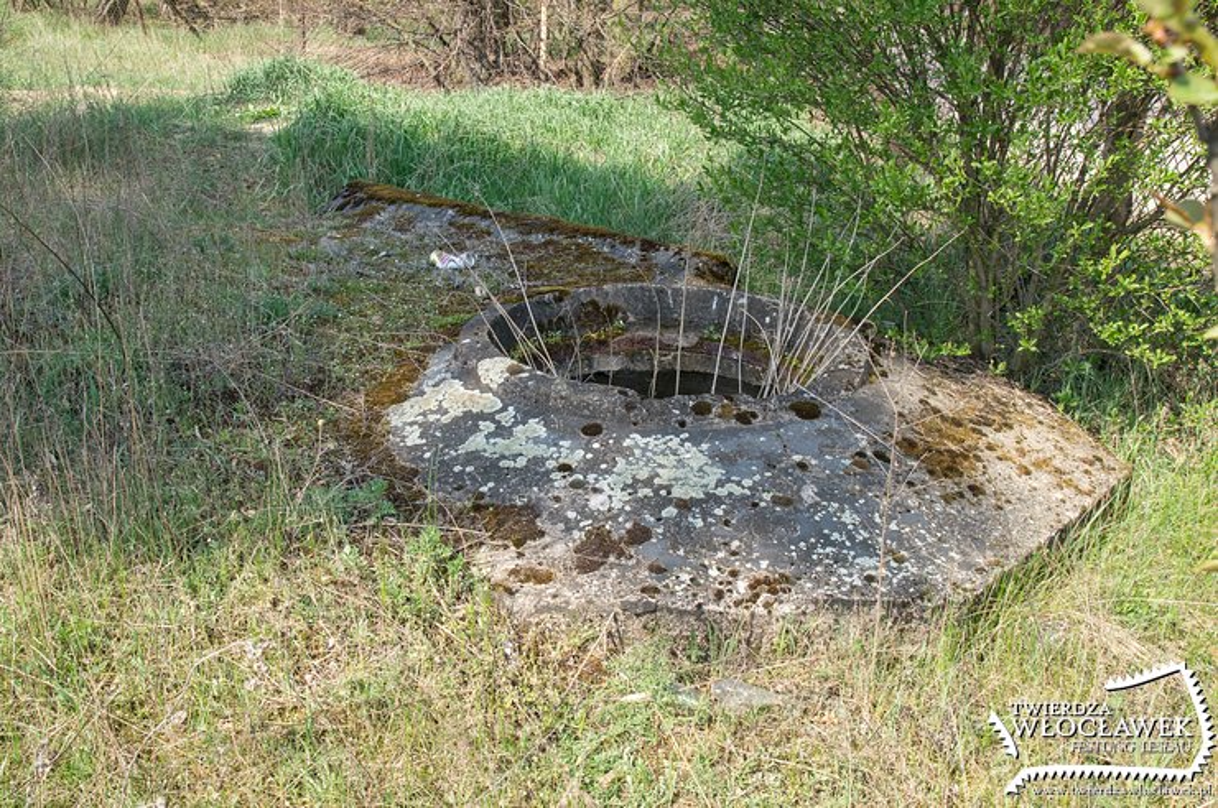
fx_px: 1115
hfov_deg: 57.3
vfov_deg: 39.8
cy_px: 404
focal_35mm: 33
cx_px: 609
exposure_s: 1/100
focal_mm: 22
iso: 200
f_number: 8
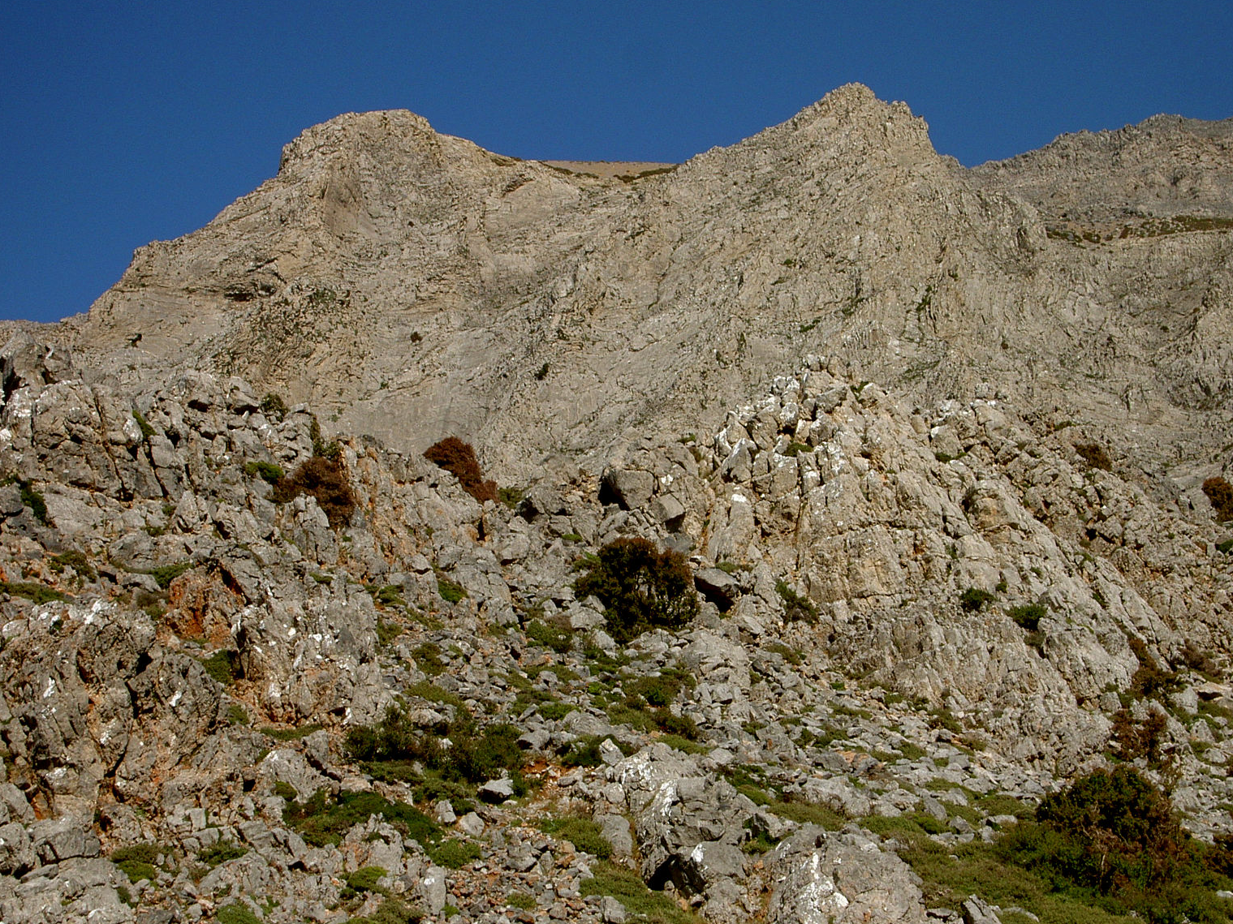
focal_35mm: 79
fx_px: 2814
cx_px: 628
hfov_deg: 24.7
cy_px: 462
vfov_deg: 18.7
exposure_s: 1/250
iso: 50
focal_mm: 12.4
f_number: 7.1
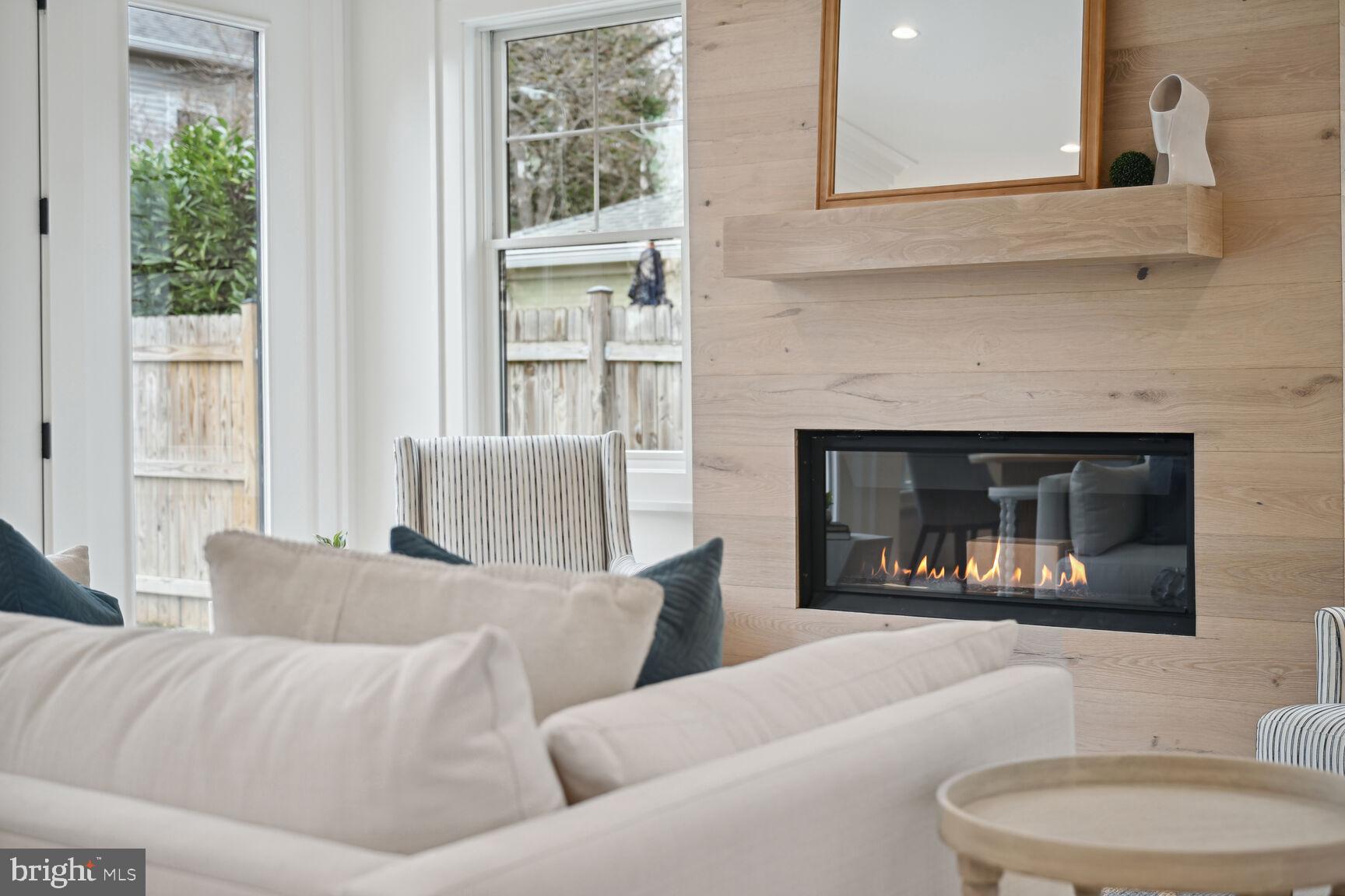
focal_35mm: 45
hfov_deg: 43.6
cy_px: 448
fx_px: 1681
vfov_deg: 29.9
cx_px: 672
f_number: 4
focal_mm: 45
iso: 200
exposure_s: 1/60
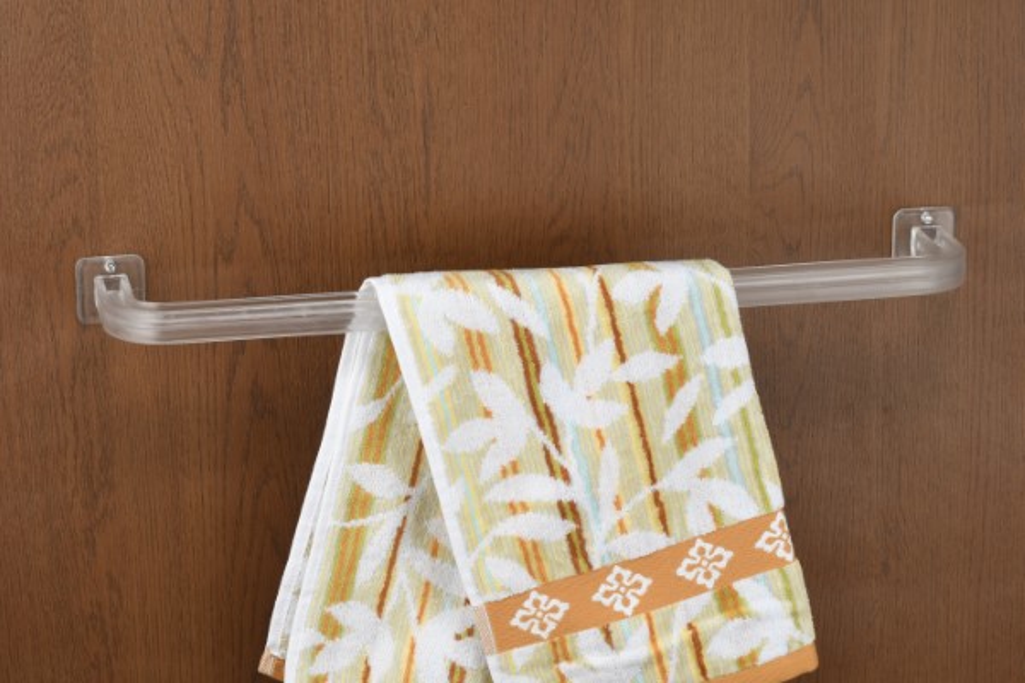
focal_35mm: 127
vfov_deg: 10.8
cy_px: 342
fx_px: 3616
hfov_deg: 16.1
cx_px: 512
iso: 160
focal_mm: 85
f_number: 16
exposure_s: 1/30
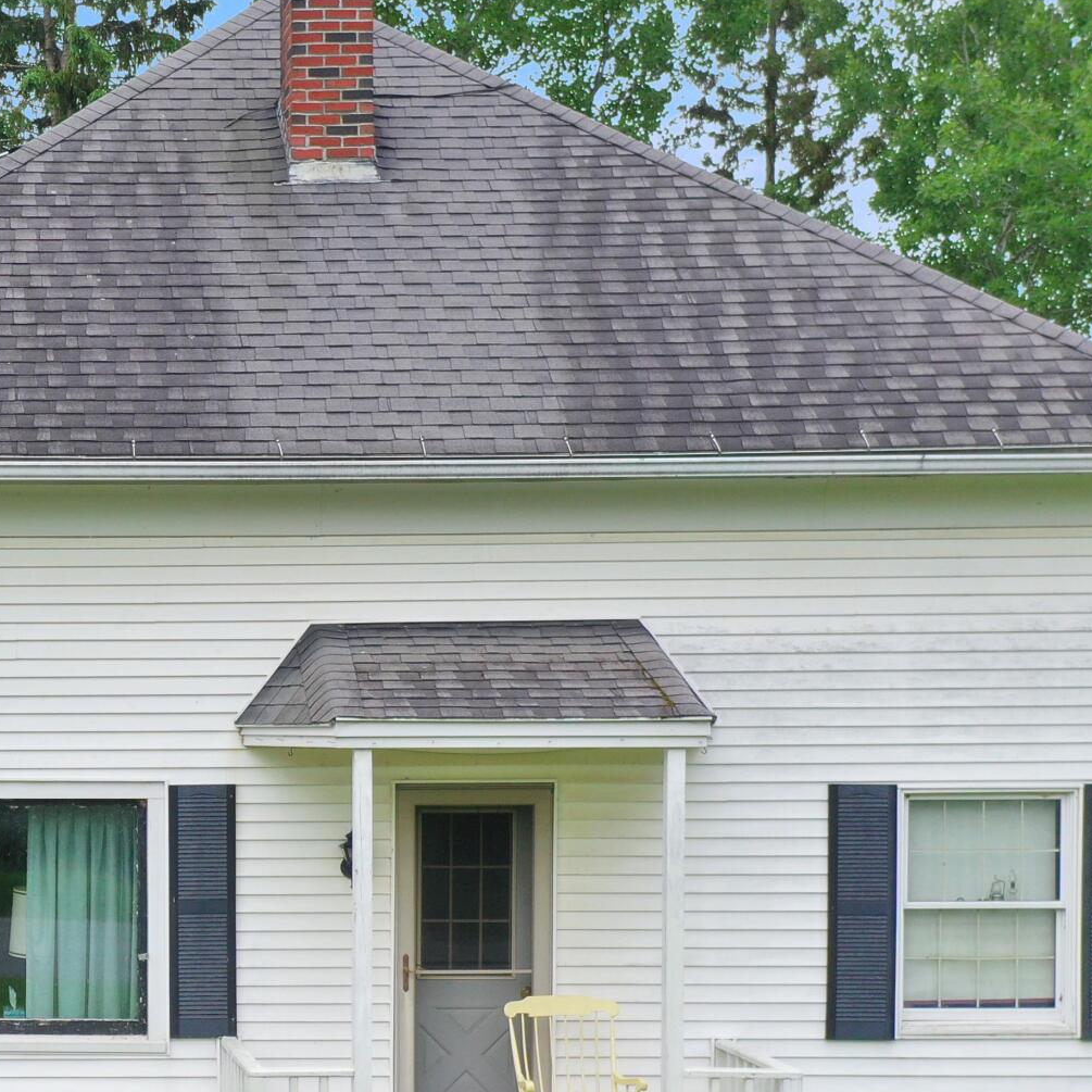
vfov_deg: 24.2
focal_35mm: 71
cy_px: 762
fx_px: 2534
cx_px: -134
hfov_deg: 22.8
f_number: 4
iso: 100
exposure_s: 1/120
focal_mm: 10.26
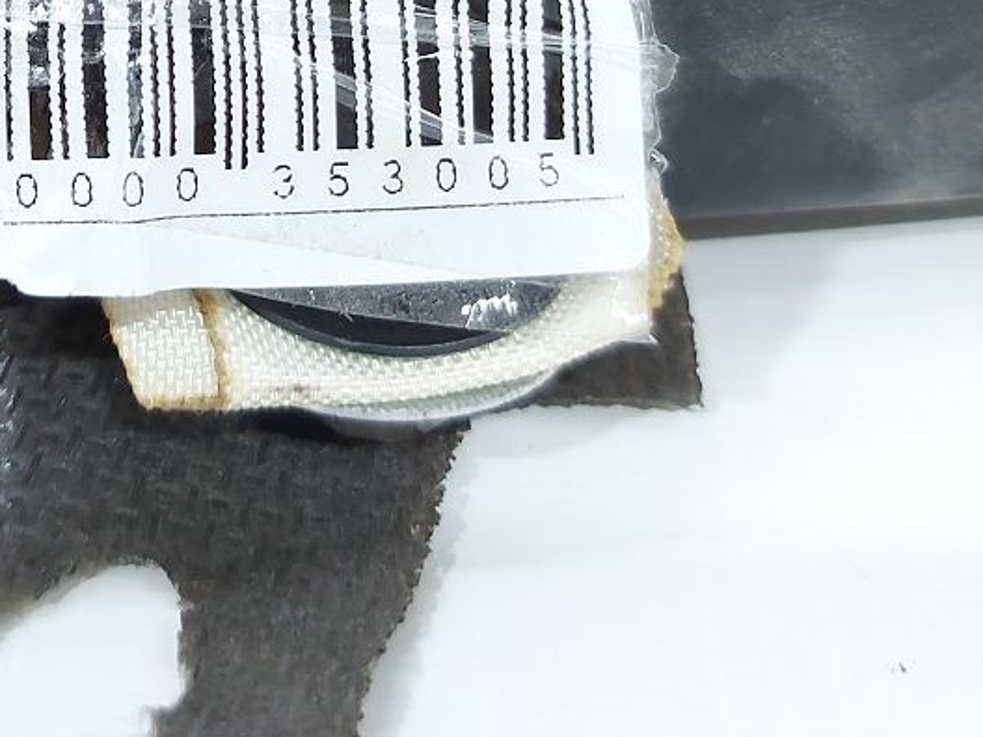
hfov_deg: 29.9
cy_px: -160
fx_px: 1789
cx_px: 183
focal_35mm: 63
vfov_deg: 21.5
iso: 100
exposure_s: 1/50
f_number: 1.8
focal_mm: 5.23
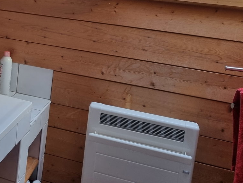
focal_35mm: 55
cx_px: -2
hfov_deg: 32.1
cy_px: 24
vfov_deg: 25.8
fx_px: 386
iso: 160
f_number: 1.8
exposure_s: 1/100
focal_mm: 5.4
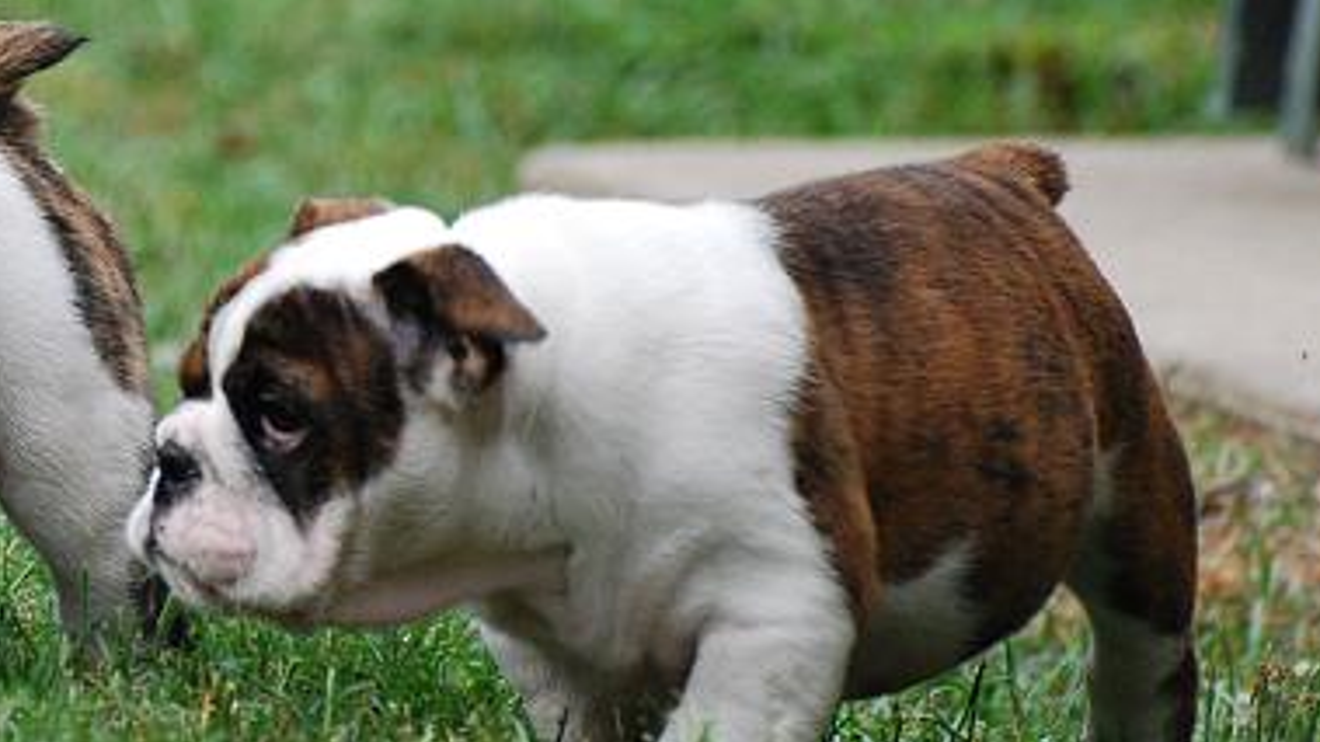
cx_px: 202
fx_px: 34854
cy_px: 66
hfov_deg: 2.2
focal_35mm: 996
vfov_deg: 1.2
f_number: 5.6
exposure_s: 1/320
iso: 800
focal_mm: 300
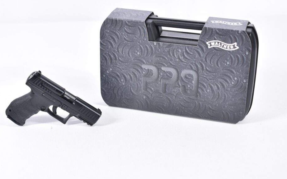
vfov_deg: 18.7
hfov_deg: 29.4
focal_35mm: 70
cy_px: 78
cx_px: 115
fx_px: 545
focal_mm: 35
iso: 640
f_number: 5
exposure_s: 1/30
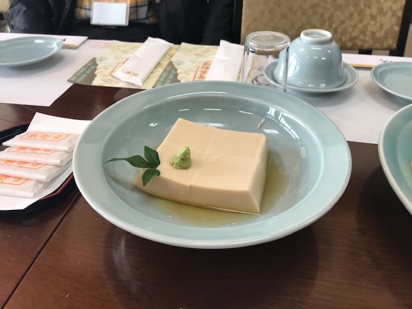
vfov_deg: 49.7
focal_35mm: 28
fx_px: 333
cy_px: 154
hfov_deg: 63.4
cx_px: 206
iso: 32
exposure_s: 1/60
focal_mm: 3.99
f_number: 1.8
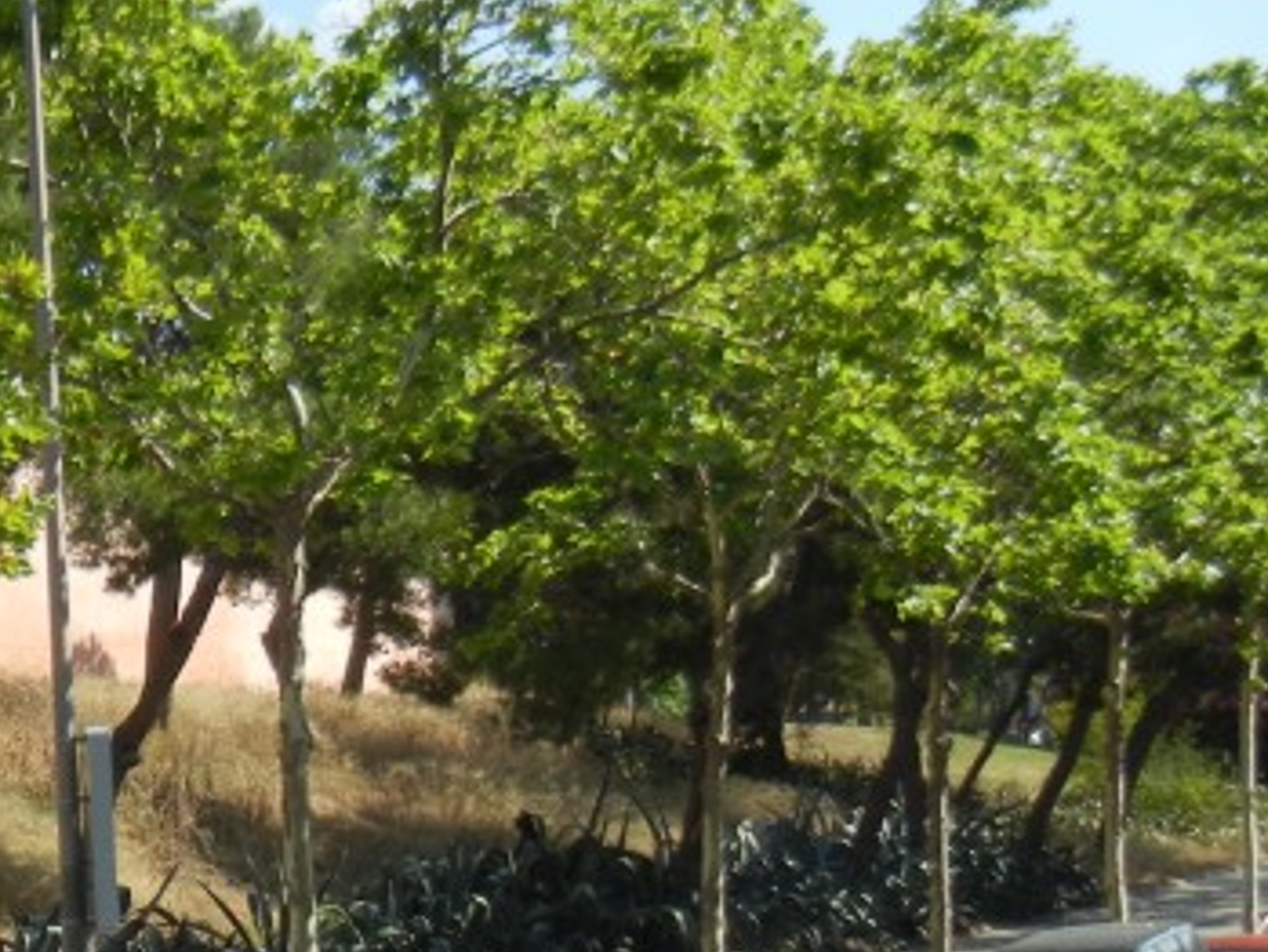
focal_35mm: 88
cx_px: -480
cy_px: 879
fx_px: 3225
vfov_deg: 16.5
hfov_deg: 20.0
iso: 160
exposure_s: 1/240
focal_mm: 5.4
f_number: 7
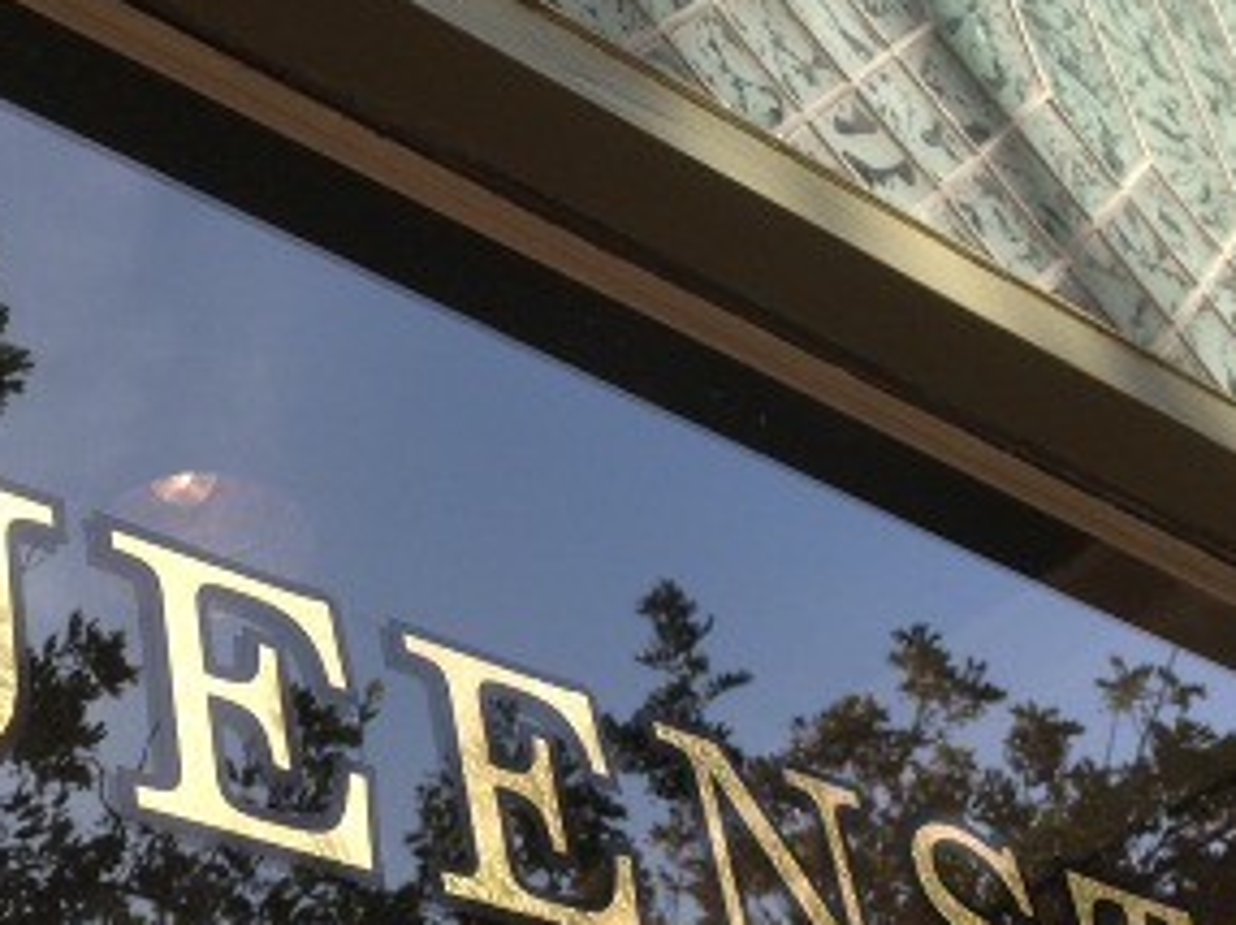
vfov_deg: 17.9
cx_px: 527
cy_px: 657
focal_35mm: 82
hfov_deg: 23.8
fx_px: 2925
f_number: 2.4
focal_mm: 4.28
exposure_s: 1/424
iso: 50
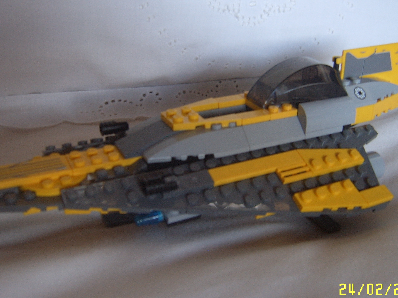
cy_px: 127
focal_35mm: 44
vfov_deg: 32.8
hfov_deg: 42.9
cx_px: 196
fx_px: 506
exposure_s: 1/30
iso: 76
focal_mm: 5.8
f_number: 2.8
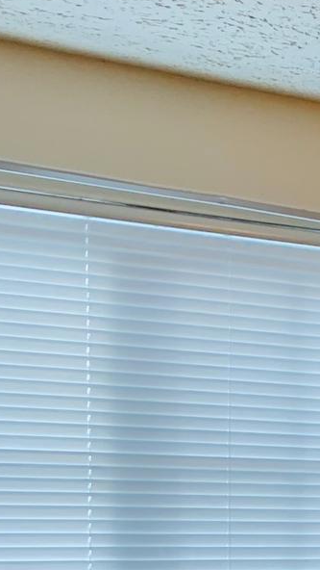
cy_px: 556
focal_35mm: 98
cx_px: 866
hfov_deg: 10.1
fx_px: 1478
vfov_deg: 21.1
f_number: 1.8
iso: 100
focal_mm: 4.25
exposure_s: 1/60
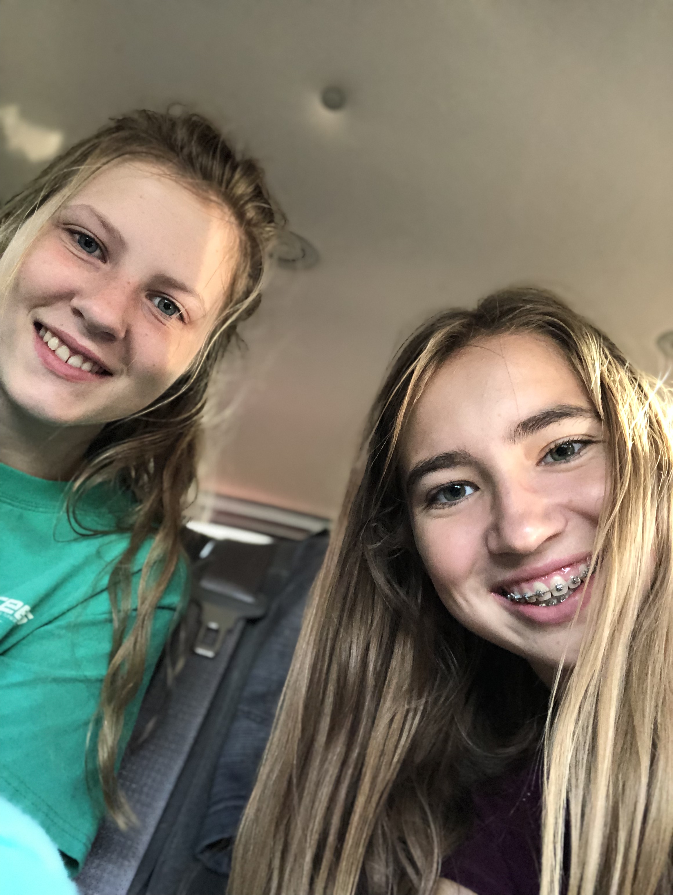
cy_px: 448
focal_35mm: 32
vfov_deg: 56.8
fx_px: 829
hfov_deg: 44.2
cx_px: 336
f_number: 2.2
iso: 125
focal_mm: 2.87
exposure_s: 1/30
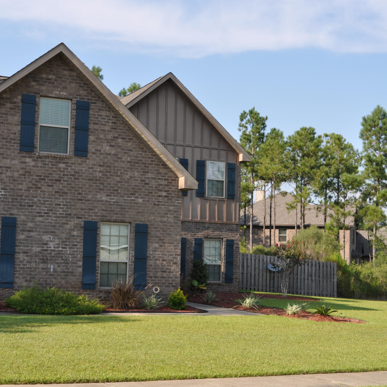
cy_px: 198
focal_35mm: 59
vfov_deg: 29.2
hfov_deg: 29.1
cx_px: 133
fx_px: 742
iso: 200
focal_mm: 29
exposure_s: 1/320
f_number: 9
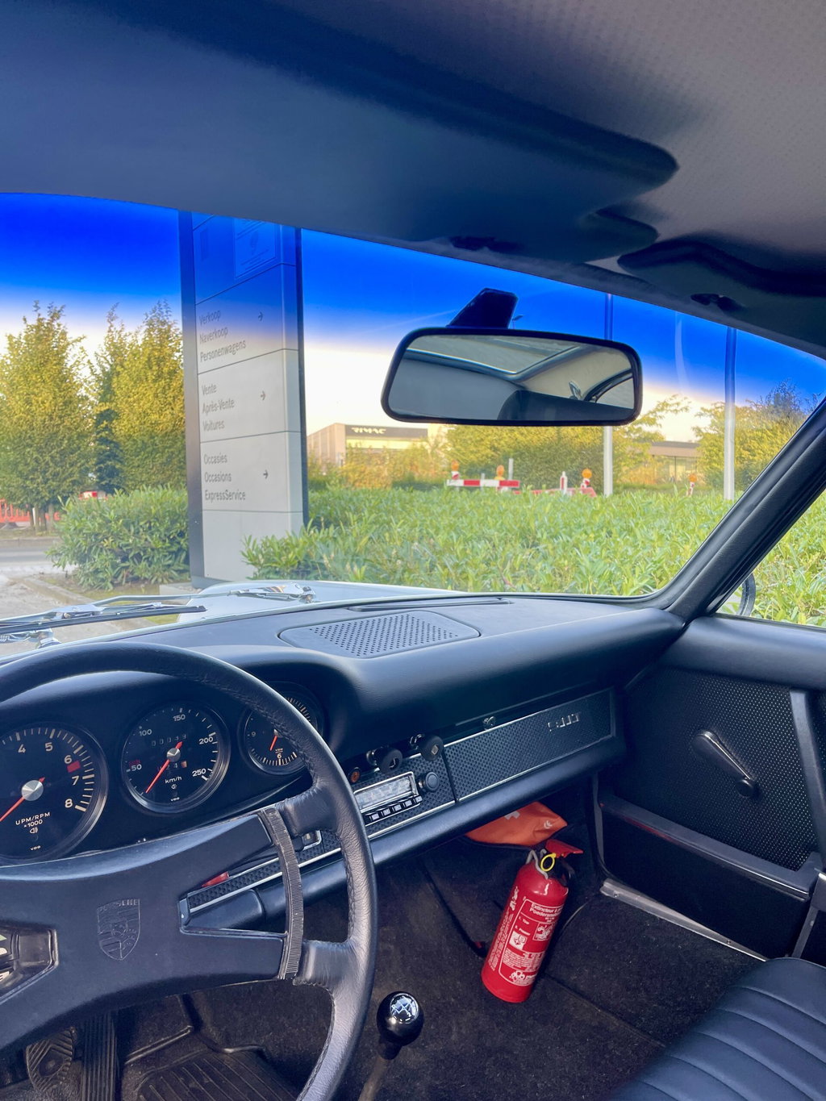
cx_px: 413
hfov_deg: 54.9
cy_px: 550
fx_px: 795
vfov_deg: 69.4
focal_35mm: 25
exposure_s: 1/121
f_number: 1.6
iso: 50
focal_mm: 5.1
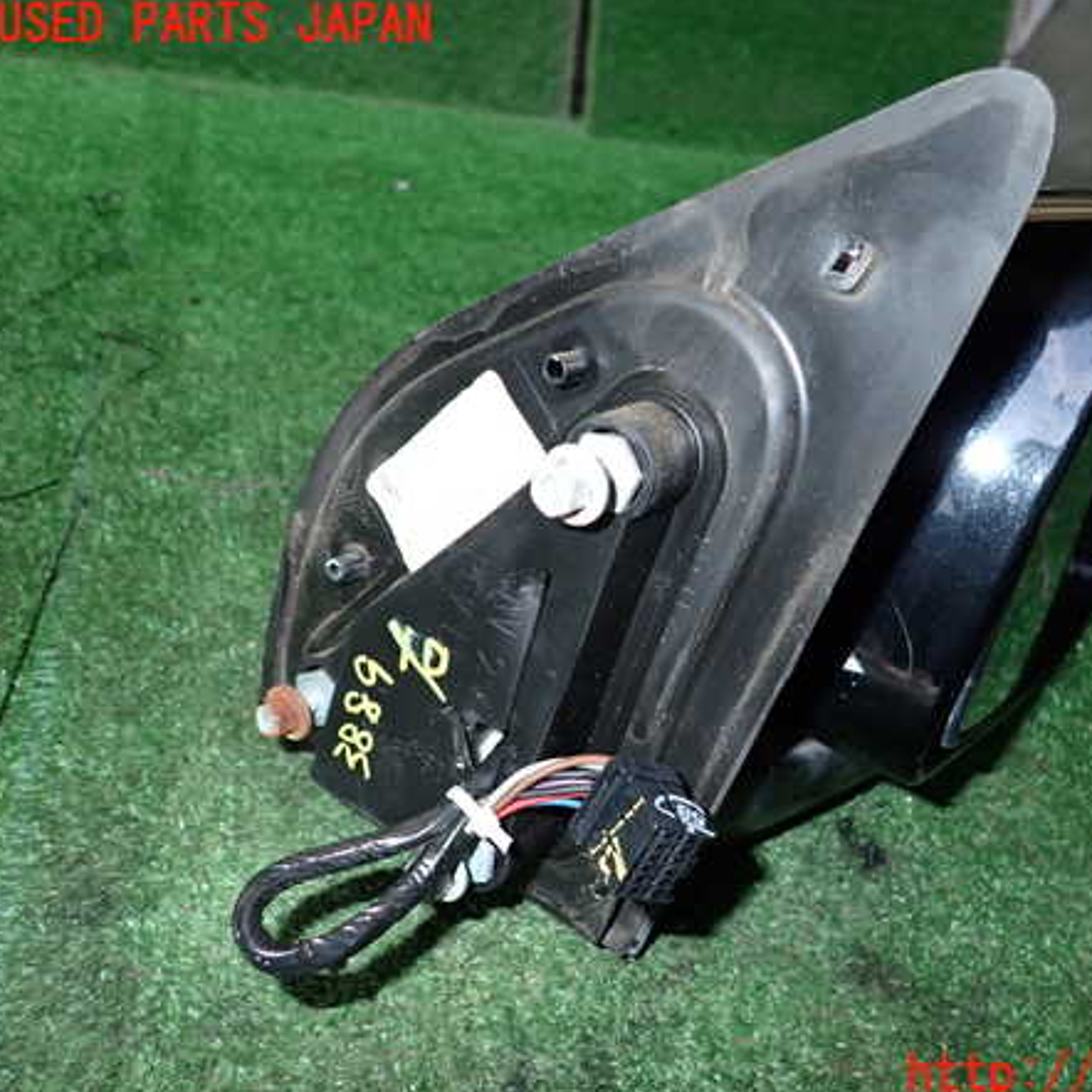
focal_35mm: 30
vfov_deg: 54.0
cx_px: 724
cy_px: 551
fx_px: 1071
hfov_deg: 53.0
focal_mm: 4.5
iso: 320
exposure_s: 1/30
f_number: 5.6
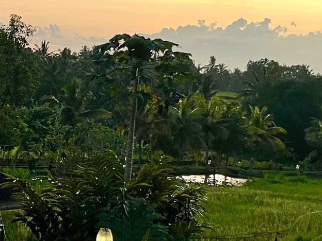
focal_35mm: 80
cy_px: 71
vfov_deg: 18.4
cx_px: 19
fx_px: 744
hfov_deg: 23.6
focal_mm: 5.1
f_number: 1.6
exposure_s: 1/50
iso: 80
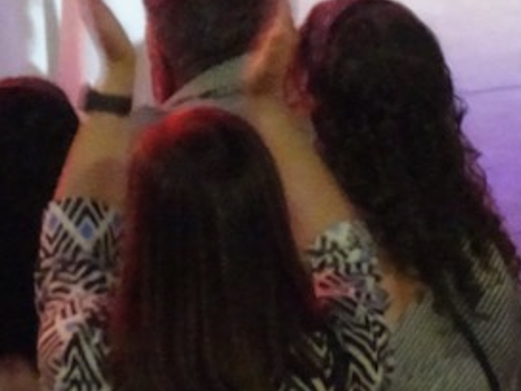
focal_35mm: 1515
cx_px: 429
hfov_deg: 1.3
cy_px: -370
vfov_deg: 1.0
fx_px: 22802
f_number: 6.3
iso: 1600
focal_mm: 58.82
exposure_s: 1/20
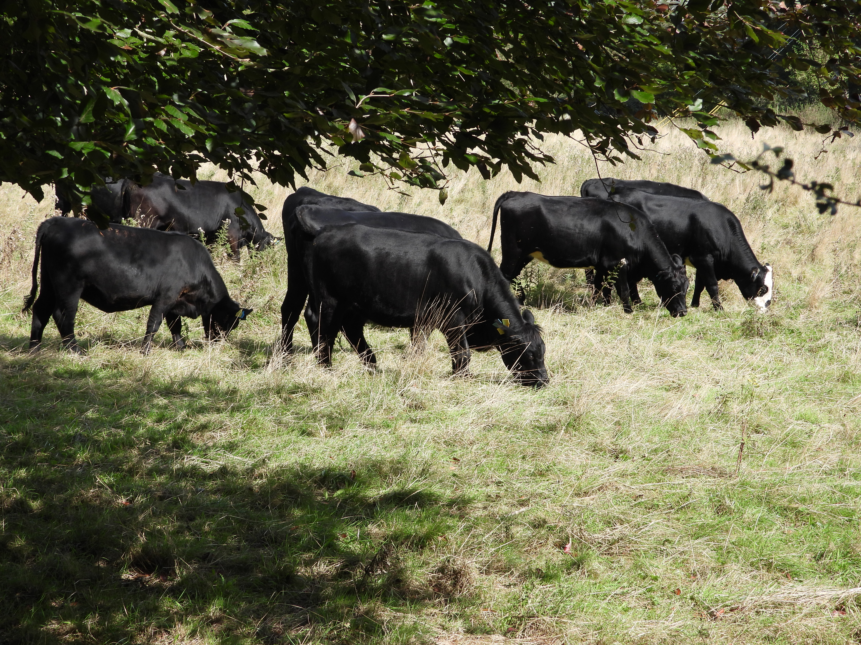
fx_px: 1990
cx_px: 430
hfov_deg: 24.4
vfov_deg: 18.4
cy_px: 322
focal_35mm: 80
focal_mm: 14.4
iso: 100
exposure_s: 1/500
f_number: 3.5
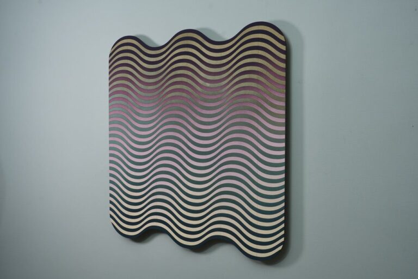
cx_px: 209
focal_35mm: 50
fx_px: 581
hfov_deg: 39.6
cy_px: 140
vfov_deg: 27.0
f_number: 8
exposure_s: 1/8
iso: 200
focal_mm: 50
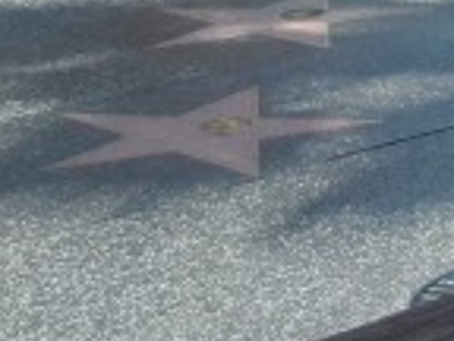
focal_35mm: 214
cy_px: -600
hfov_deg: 9.2
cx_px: 290
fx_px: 2807
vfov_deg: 6.5
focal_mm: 5.4
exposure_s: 1/940
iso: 160
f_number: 3.5
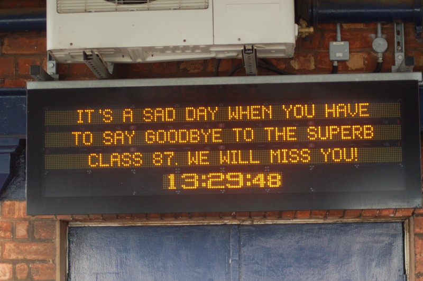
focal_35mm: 105
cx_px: 212
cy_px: 140
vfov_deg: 13.0
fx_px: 1232
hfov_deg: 19.5
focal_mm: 70
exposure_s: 1/125
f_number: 4
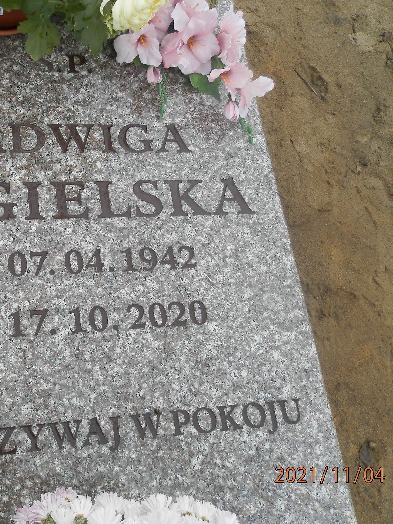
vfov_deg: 54.0
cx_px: 72
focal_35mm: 34
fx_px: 515
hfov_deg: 39.9
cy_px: 265
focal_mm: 4.5
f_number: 3.1
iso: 80
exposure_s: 1/60
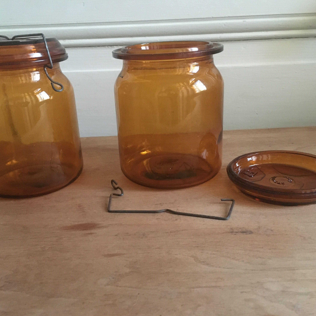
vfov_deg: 47.2
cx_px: 144
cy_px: 160
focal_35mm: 35
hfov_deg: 47.2
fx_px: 361
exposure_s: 1/17
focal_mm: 4.15
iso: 320
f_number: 2.2
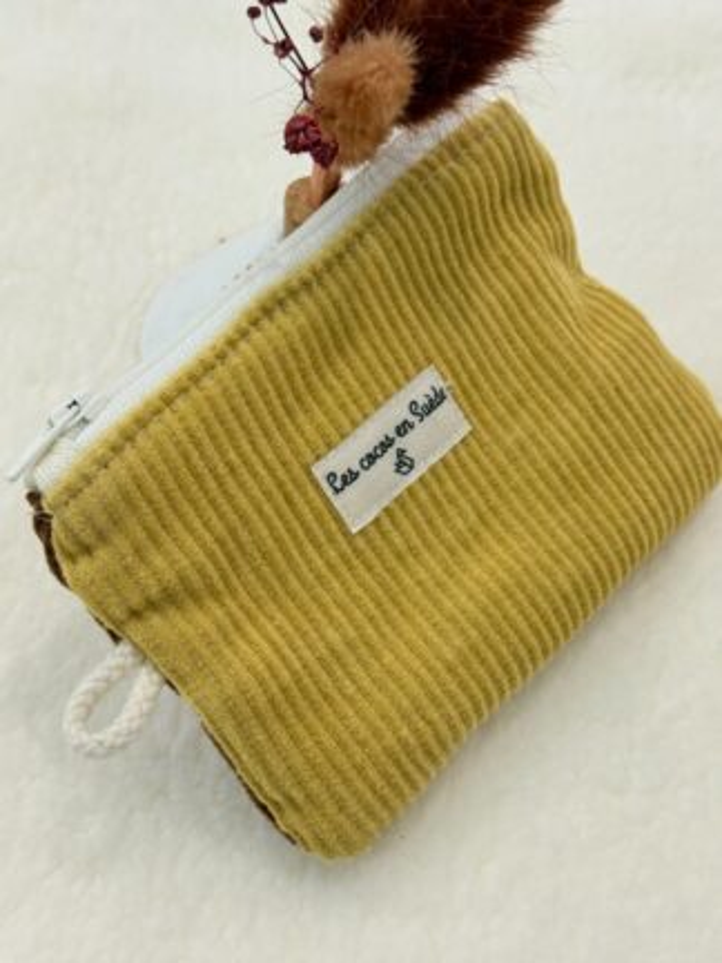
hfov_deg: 30.3
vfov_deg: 39.7
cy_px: 482
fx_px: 1335
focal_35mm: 48
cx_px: 361
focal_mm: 6.76
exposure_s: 1/60
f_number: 1.78
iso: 125
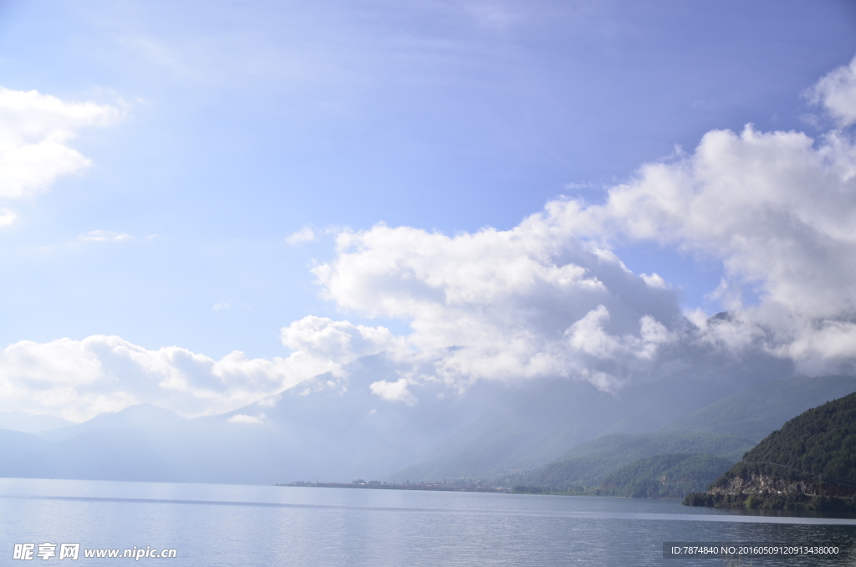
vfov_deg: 29.7
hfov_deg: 43.7
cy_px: 284
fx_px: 1068
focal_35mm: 45
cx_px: 428
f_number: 4
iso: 100
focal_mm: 30
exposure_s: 1/1600
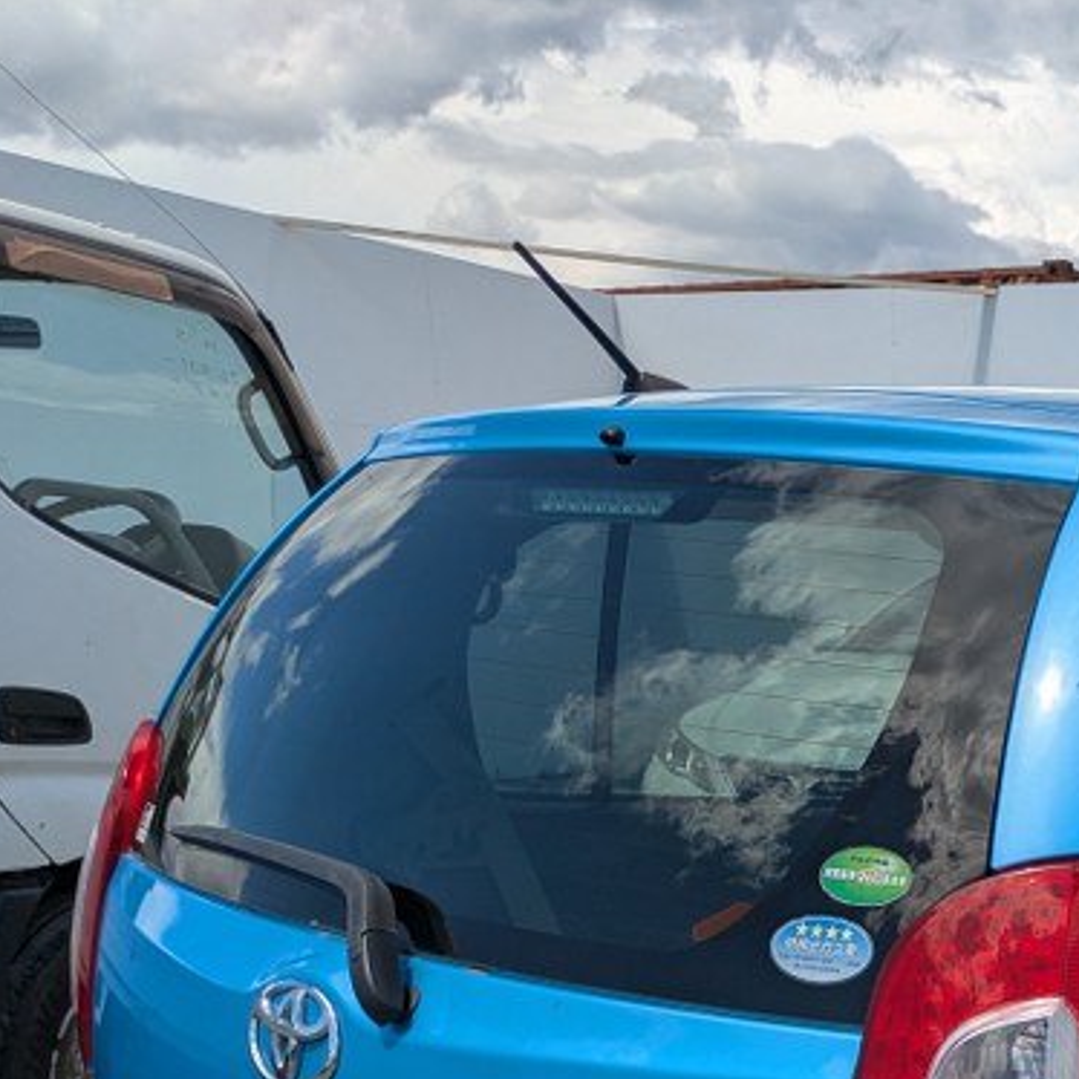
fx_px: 2222
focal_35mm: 63
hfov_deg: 25.0
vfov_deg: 25.6
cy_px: 1142
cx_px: 1251
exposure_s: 1/3745
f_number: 1.89
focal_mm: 5.43
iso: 45
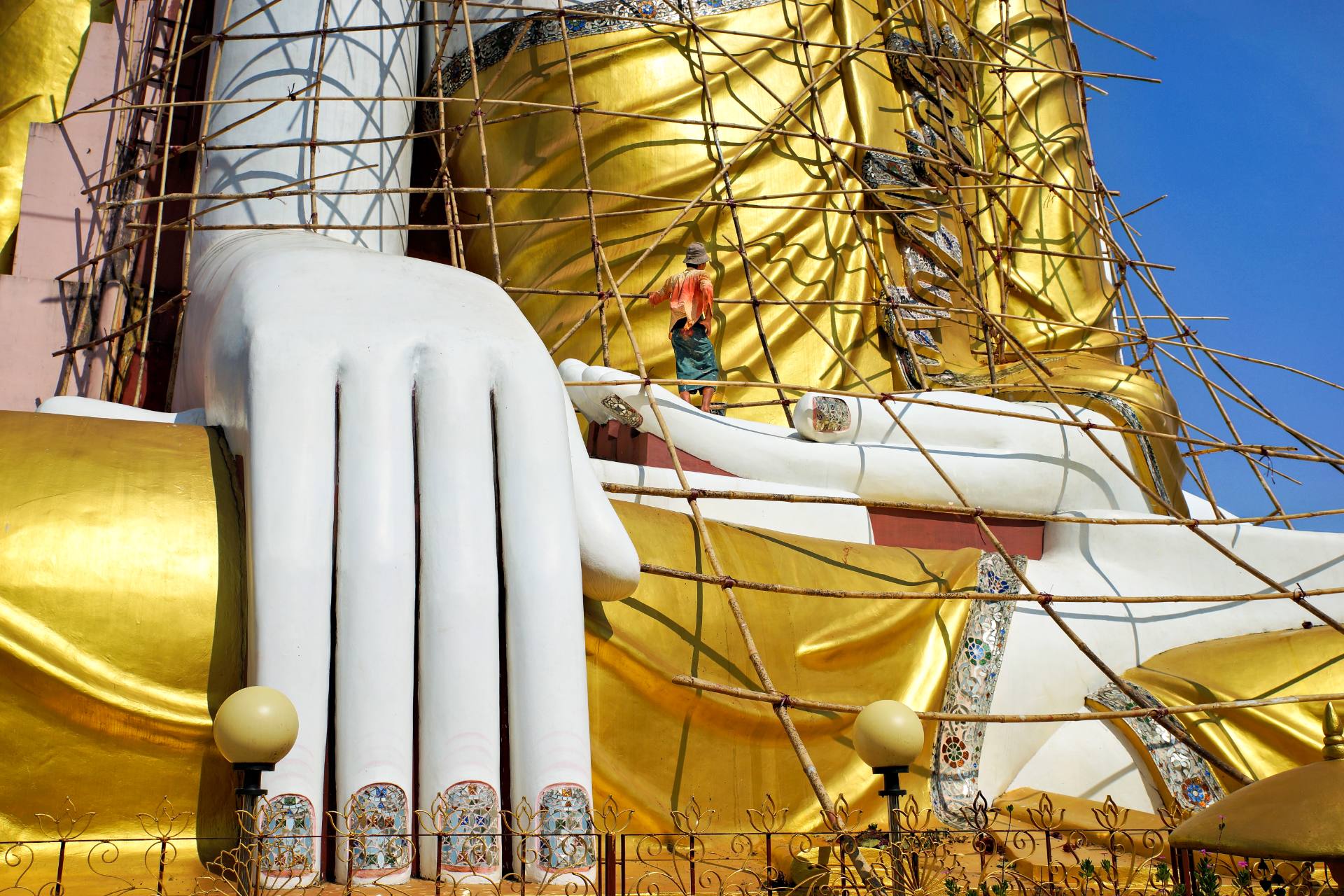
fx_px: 1307
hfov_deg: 54.4
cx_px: 672
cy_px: 448
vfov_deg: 37.9
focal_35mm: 35
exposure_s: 1/1250
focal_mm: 35
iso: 100
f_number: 8
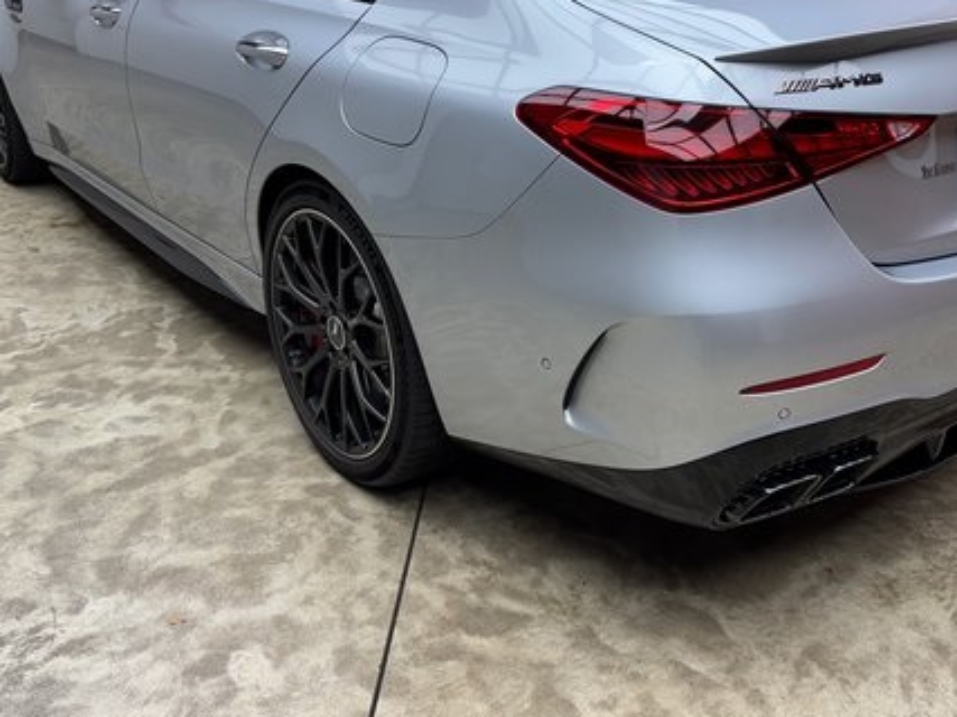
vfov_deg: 39.4
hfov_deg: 51.0
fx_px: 995
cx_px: 574
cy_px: 267
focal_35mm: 36
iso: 64
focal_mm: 6.76
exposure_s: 1/151
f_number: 1.78
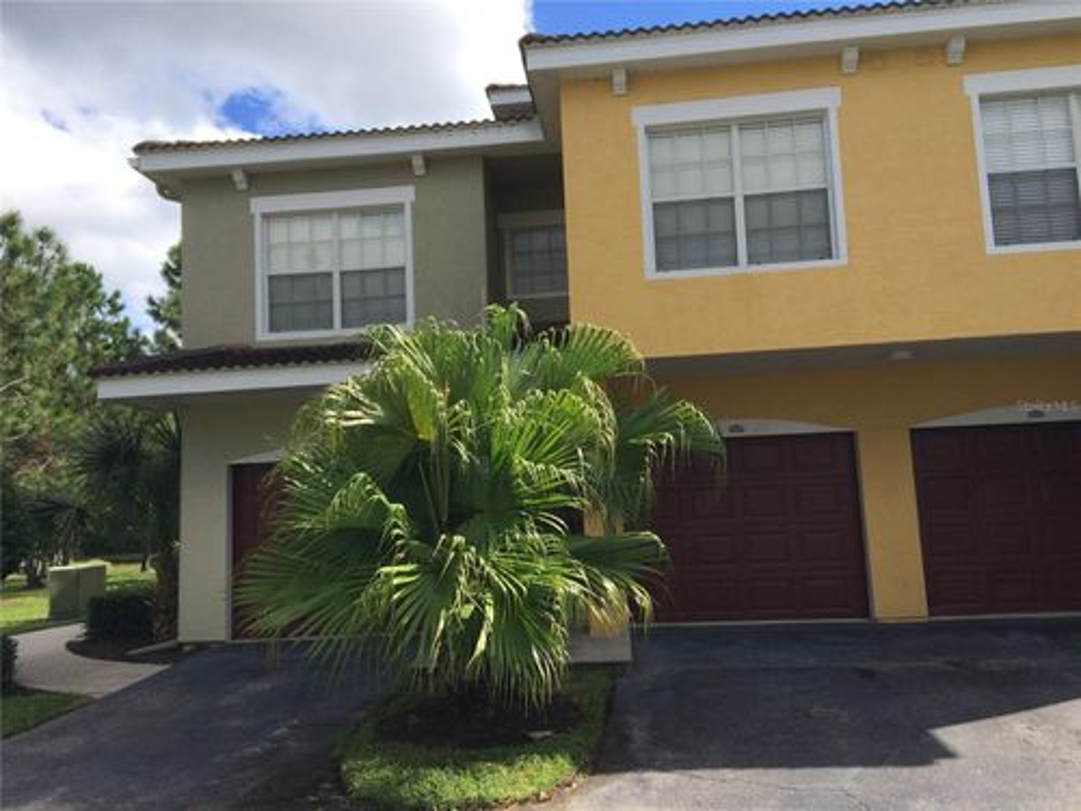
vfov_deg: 48.2
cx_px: 540
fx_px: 906
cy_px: 406
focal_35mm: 29
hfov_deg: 61.7
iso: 32
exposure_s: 1/1642
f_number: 2.2
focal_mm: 4.15
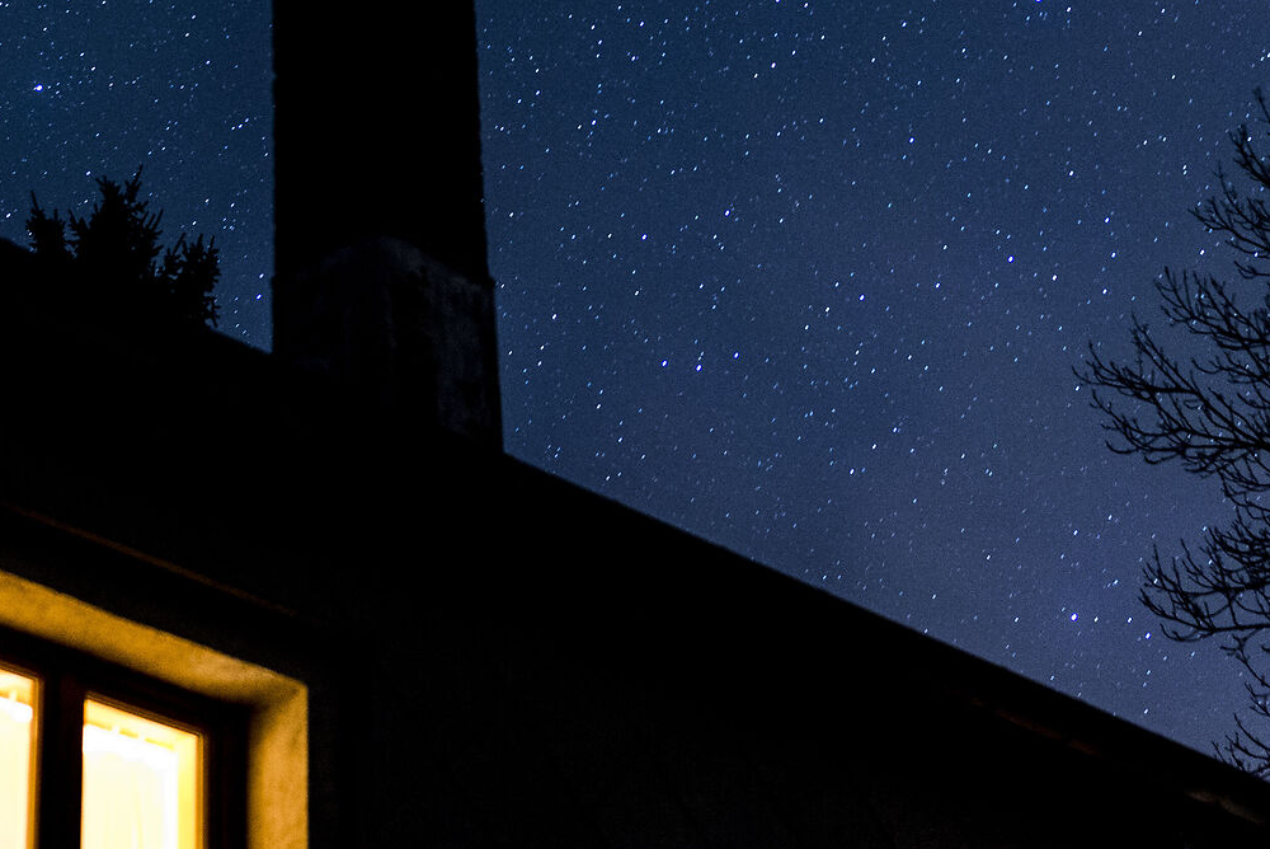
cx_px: 605
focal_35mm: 96
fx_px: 3388
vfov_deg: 14.0
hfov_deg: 21.2
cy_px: -81
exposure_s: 20
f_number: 2.8
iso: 3200
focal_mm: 40
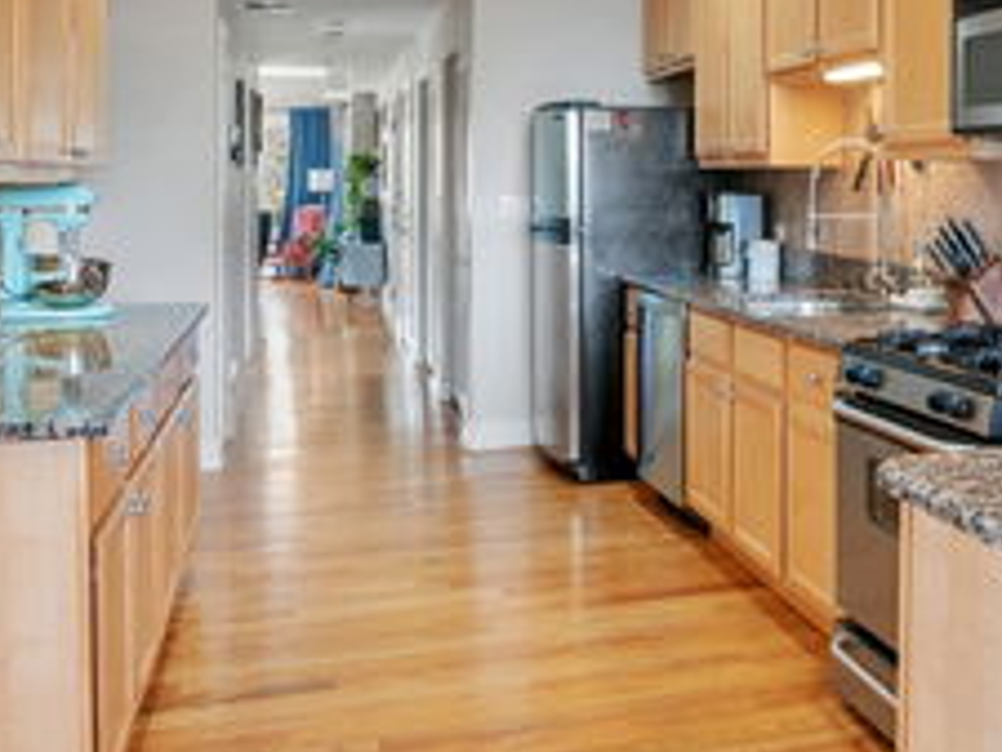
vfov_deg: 34.5
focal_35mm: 41
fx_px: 1187
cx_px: 768
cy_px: 196
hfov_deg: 44.0
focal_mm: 20
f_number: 8
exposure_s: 1/2.5
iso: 500
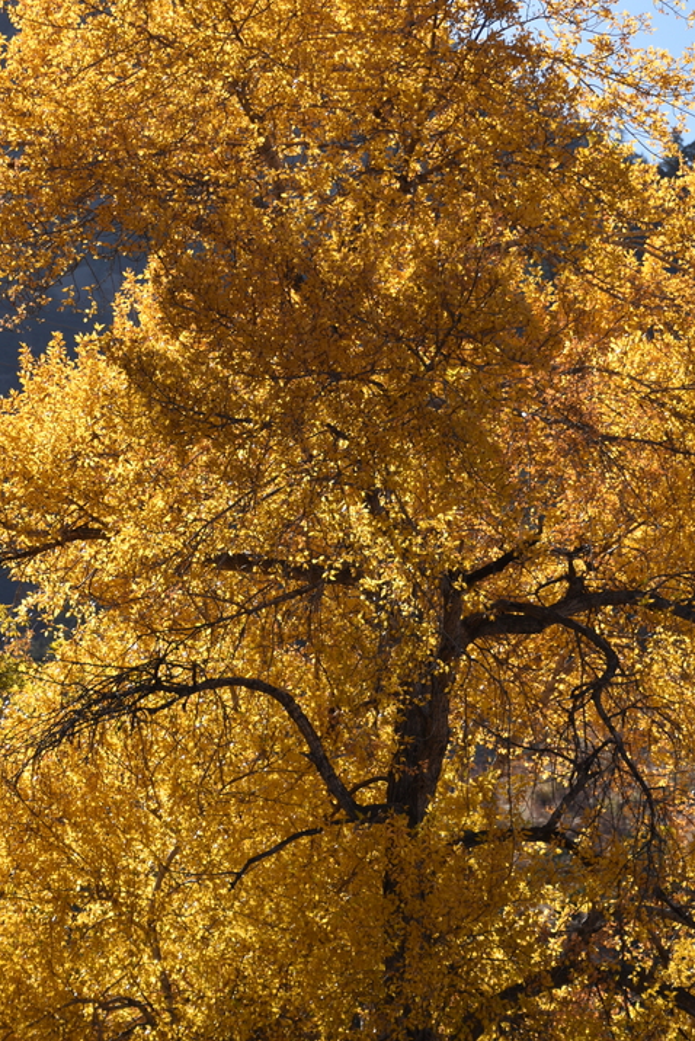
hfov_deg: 5.1
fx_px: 7753
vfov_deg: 7.7
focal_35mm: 268
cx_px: 317
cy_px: 326
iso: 100
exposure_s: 1/320
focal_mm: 150
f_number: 6.3
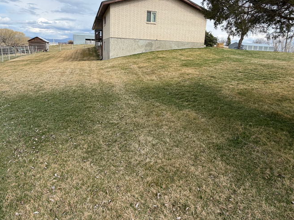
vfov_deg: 60.0
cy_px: 77
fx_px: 187
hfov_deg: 76.4
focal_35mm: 22
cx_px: 150
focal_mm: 2.22
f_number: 2.2
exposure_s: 1/770
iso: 25
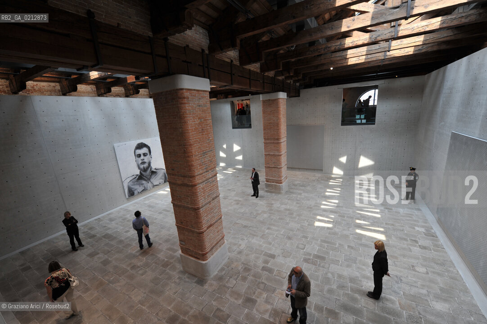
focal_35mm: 14
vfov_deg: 81.1
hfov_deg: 104.3
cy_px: 162
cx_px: 244
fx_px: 189
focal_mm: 14
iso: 400
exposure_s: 1/80
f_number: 7.1
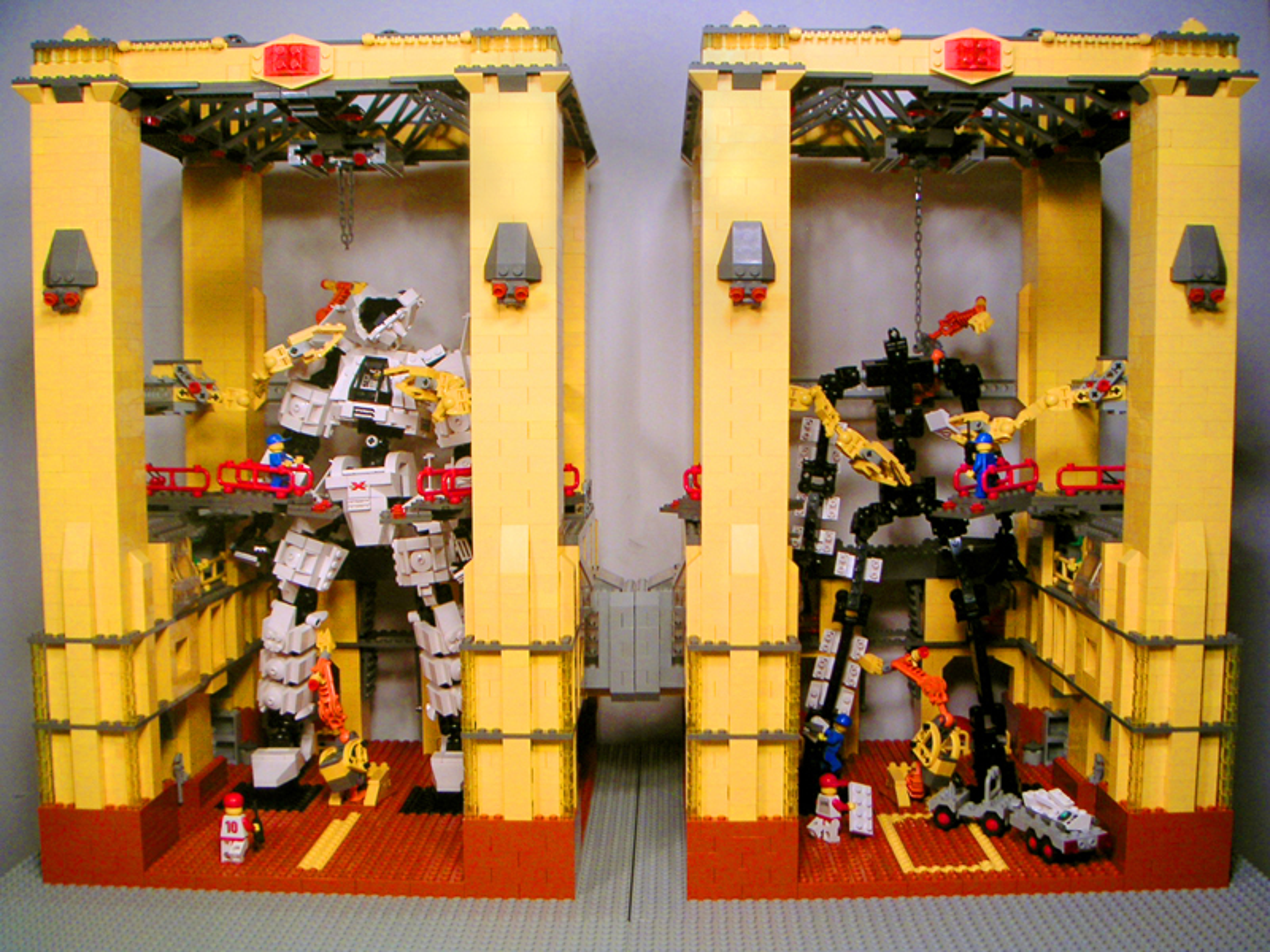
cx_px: 635
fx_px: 1357
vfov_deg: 38.7
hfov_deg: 50.1
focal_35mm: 37
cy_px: 476
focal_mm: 5.7
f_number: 2.8
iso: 50
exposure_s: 1/45
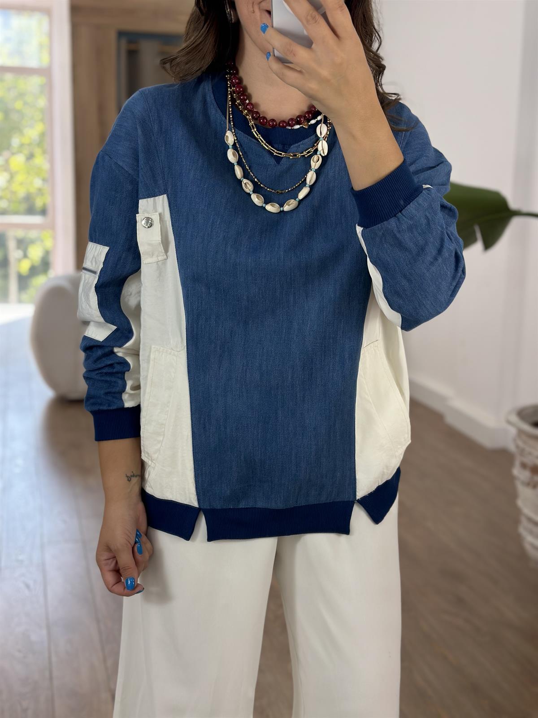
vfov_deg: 39.7
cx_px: 269
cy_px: 359
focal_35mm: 48
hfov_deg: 30.3
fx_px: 995
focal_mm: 6.86
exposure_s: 1/347
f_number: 1.78
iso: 80
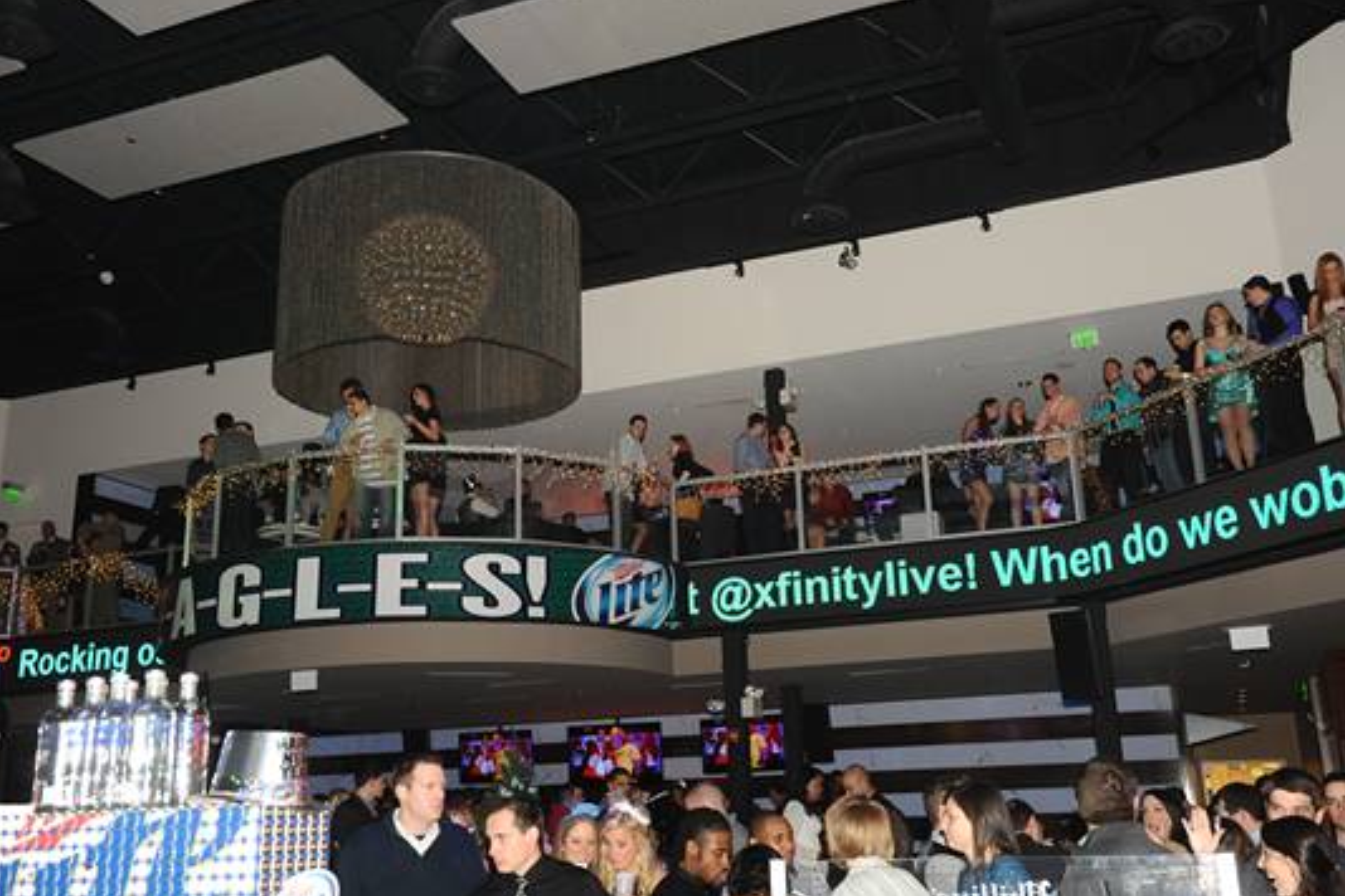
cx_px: 670
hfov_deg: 54.4
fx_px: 1308
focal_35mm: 35
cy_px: 445
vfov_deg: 37.9
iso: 2200
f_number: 4.8
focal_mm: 34
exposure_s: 1/250
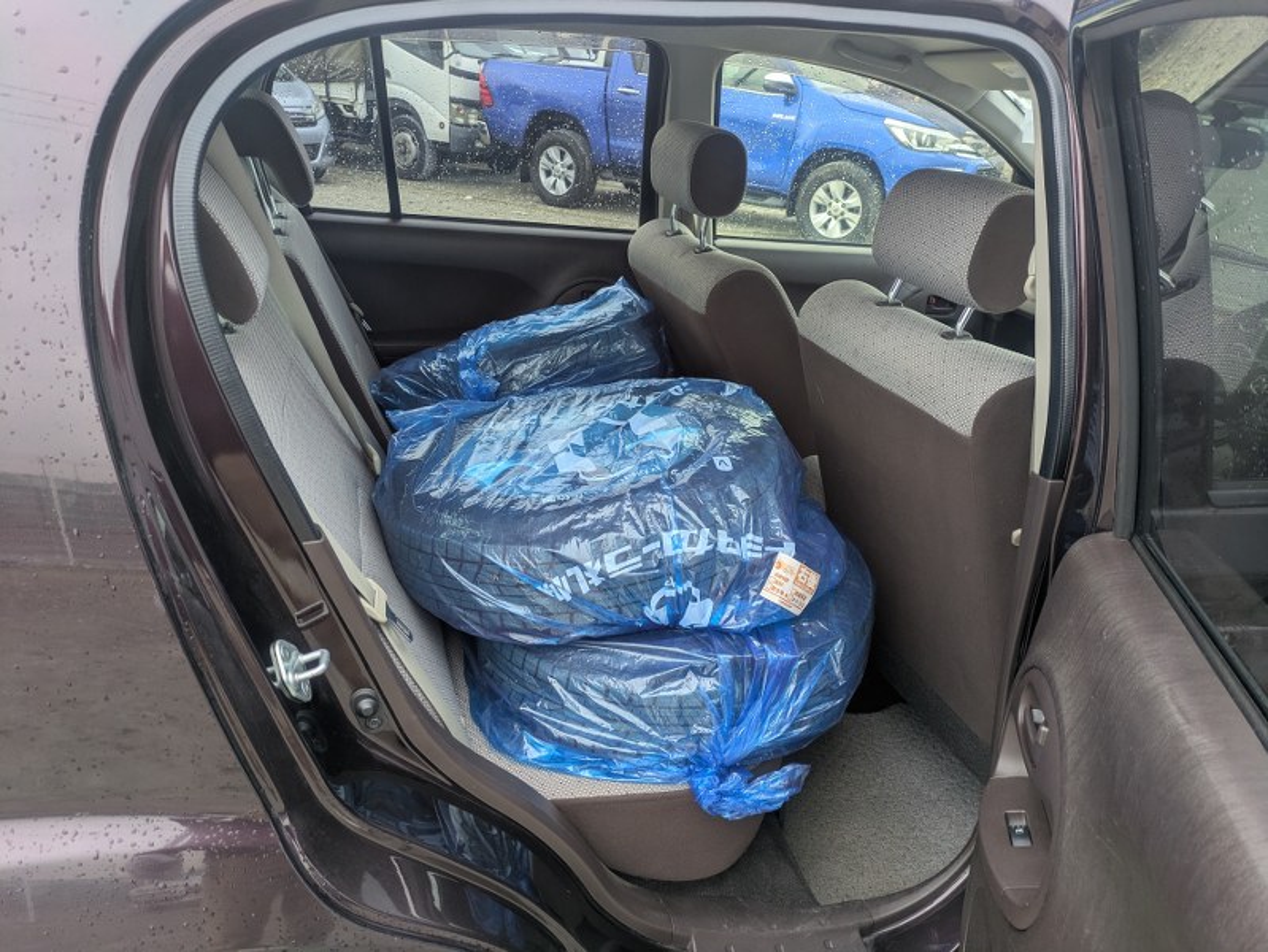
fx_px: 916
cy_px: 476
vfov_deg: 54.9
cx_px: 634
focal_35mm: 25
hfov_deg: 69.4
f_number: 1.89
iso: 62
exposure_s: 1/120
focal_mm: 5.43
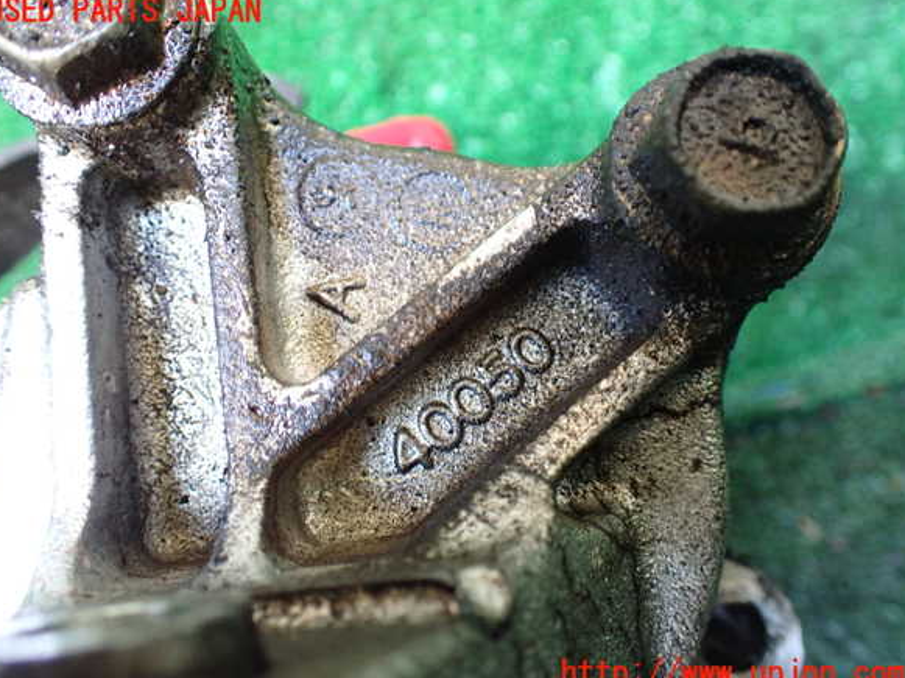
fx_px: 810
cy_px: 343
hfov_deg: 58.4
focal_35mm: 31
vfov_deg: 45.4
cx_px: 445
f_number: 2.3
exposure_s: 1/60
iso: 800
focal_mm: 5.4
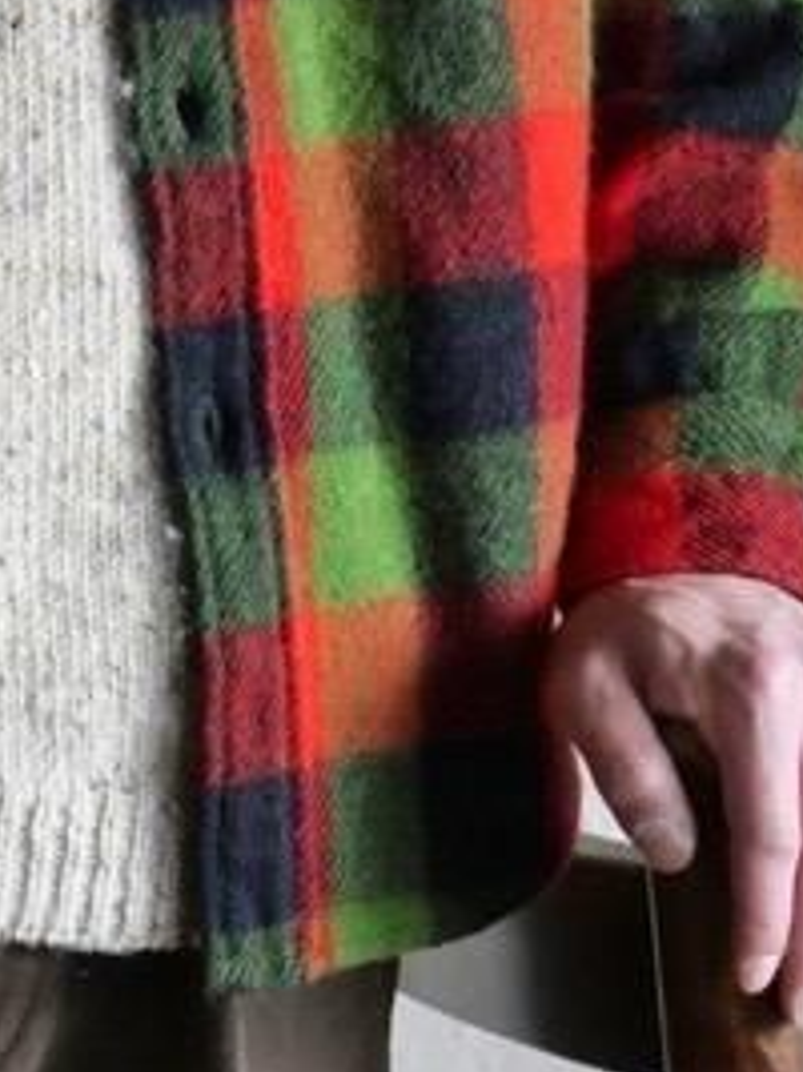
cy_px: 2
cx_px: -137
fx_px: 9503
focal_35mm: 307
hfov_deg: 4.8
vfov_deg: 6.4
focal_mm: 48
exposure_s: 1/125
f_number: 3.9
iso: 1250
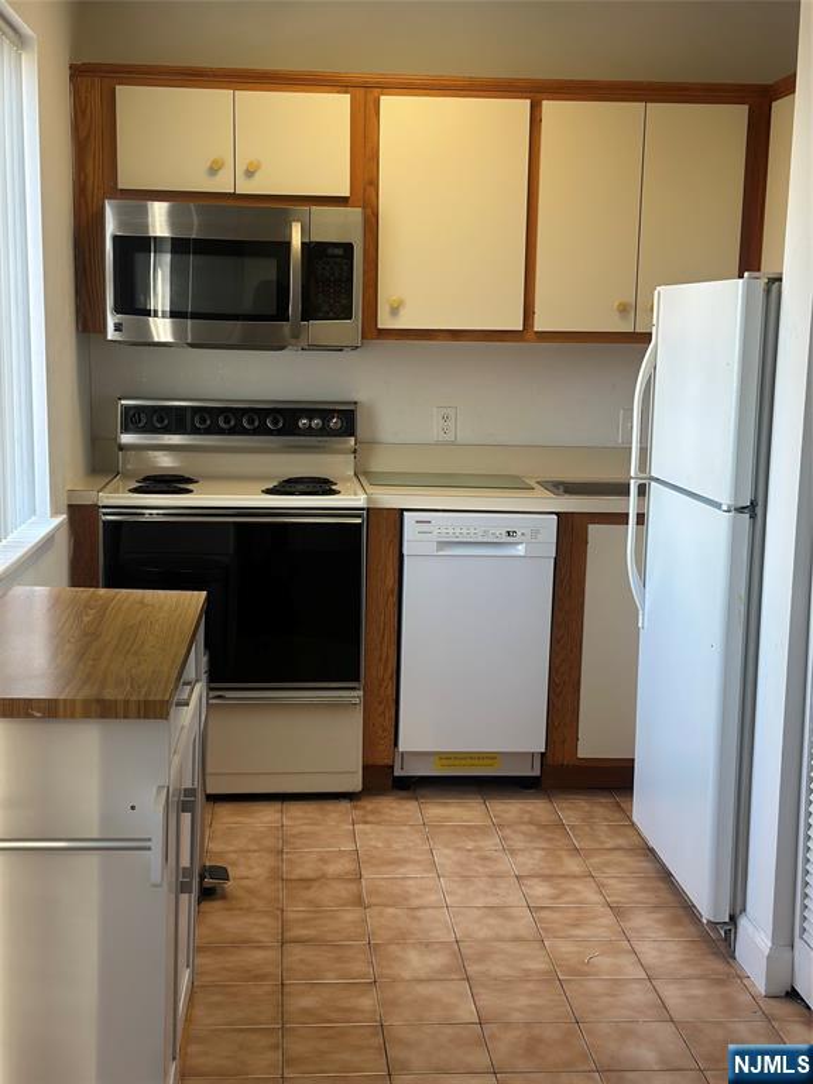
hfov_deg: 30.3
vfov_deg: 39.7
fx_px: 1503
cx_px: 406
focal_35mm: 48
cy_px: 542
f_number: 1.78
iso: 100
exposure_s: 1/60
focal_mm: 6.86
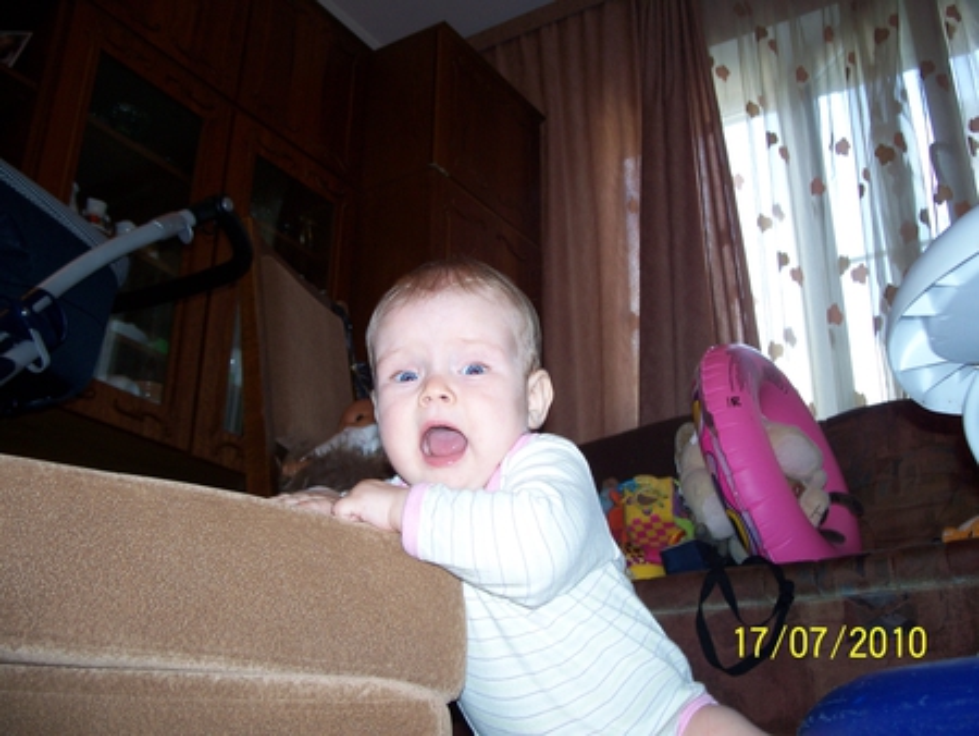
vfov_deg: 38.7
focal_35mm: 37
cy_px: 368
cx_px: 490
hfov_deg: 50.1
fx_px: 1047
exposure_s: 1/60
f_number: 2.8
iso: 125
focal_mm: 7.8
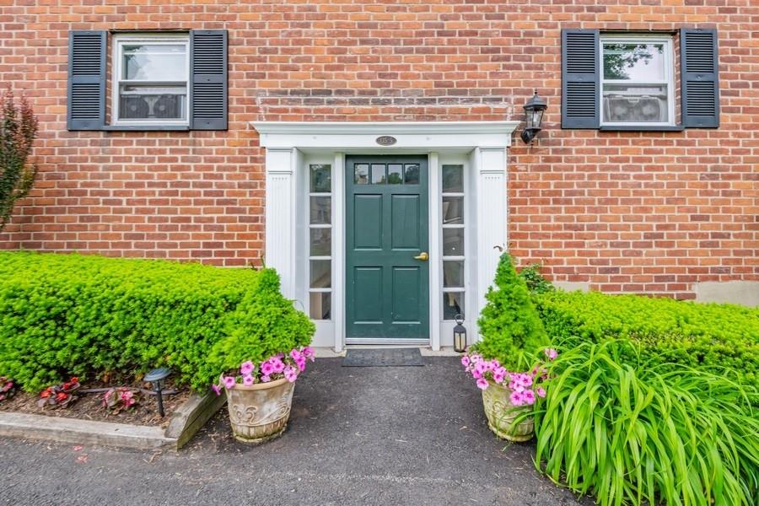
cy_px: 253
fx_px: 358
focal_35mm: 17
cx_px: 380
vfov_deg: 70.4
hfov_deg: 93.3
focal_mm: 17
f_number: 8
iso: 200
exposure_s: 1/160
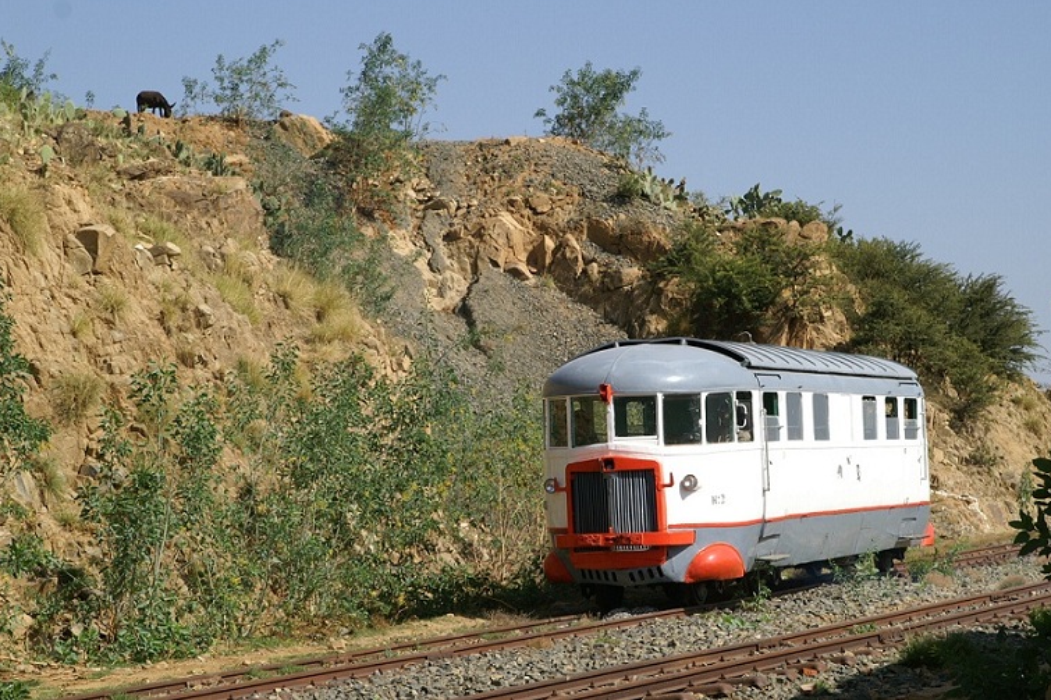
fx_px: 3313
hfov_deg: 18.0
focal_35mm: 114
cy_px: 349
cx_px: 529
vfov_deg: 12.1
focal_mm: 75
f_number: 8
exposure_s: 1/320
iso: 100
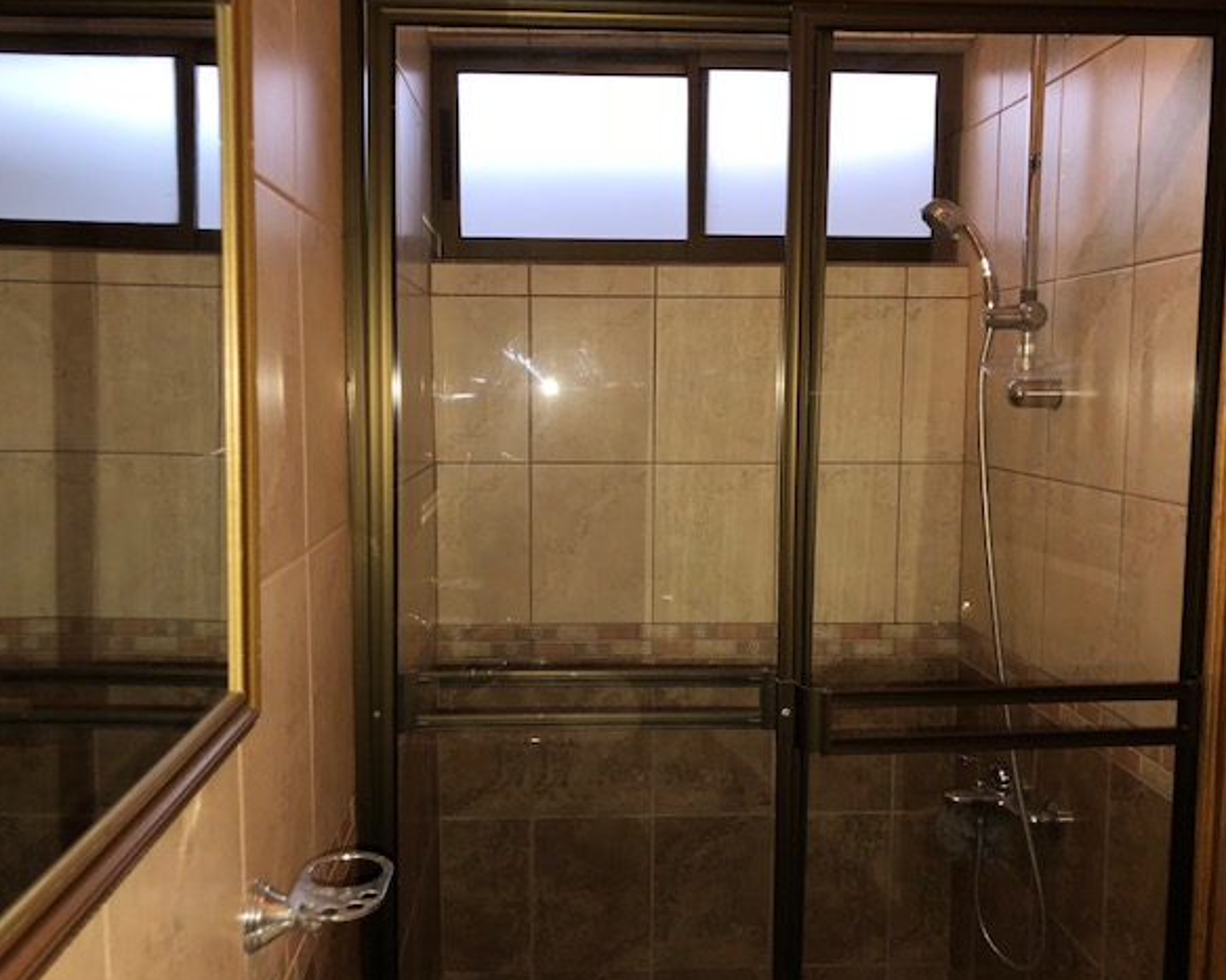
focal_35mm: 30
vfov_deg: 48.5
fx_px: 1088
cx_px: 591
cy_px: 486
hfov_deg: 58.8
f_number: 1.8
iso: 80
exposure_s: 1/40
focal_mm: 3.99
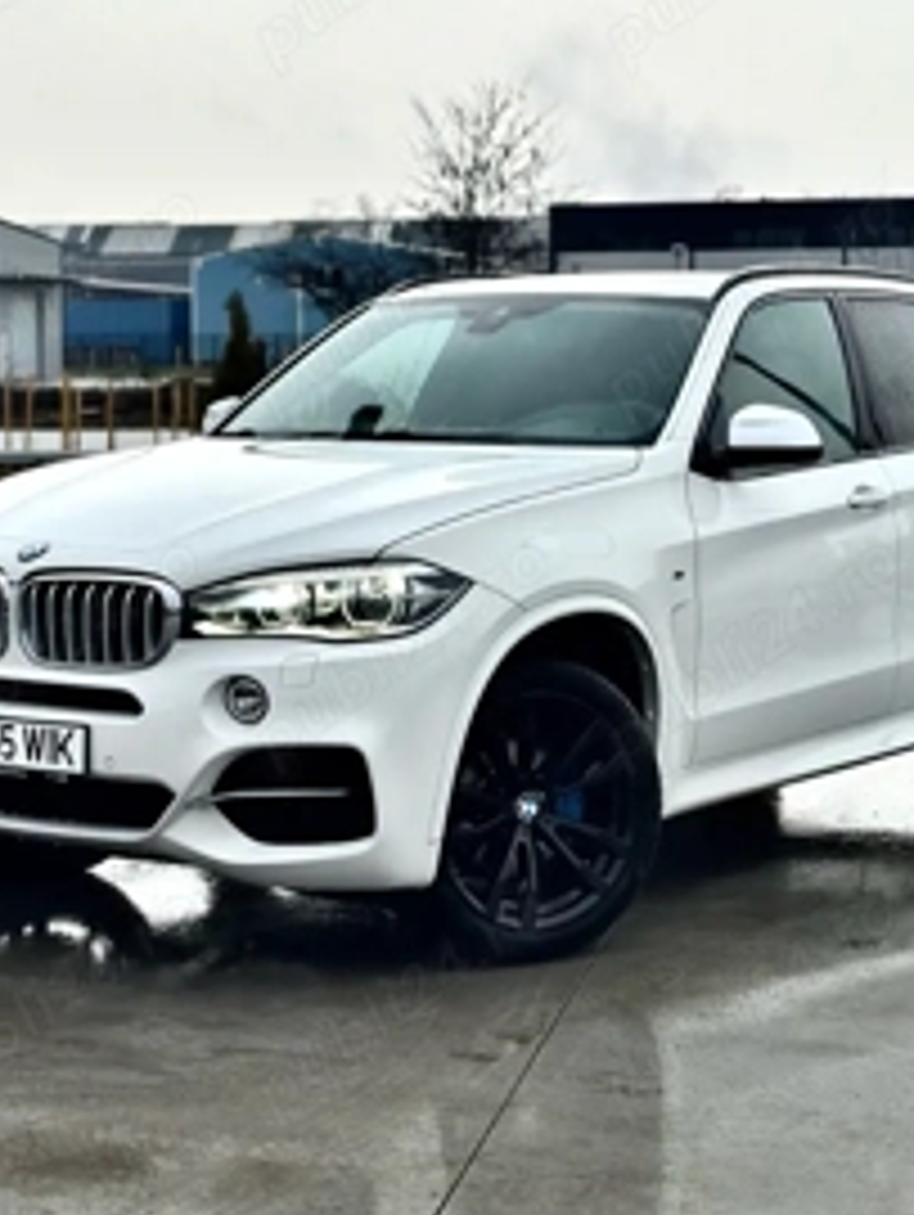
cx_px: 491
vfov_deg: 27.1
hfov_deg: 20.8
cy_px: 356
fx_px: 2496
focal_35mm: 71
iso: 80
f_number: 1.78
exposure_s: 1/668
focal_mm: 6.86
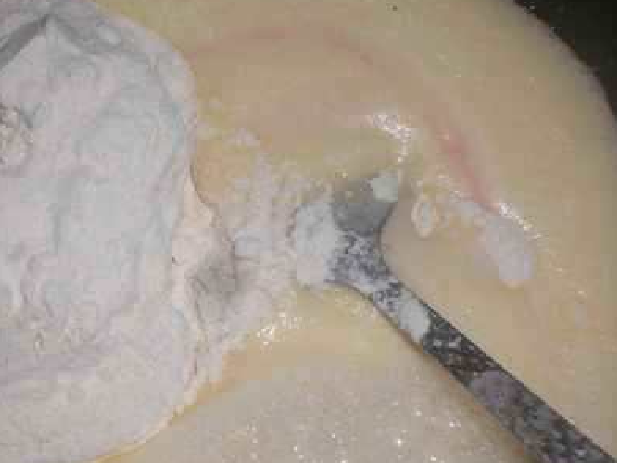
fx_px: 1105
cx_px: 222
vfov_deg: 23.5
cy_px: 329
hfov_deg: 31.0
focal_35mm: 62
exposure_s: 1/60
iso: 50
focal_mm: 6.3
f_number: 4.4
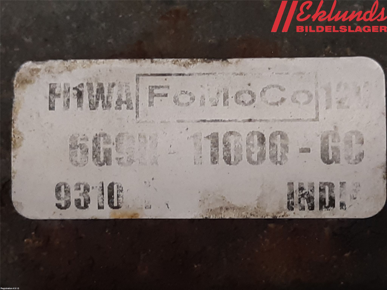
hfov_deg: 67.3
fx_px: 291
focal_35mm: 26
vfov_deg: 53.1
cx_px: 194
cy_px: 145
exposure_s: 1/50
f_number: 1.7
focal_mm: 3.93
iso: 100
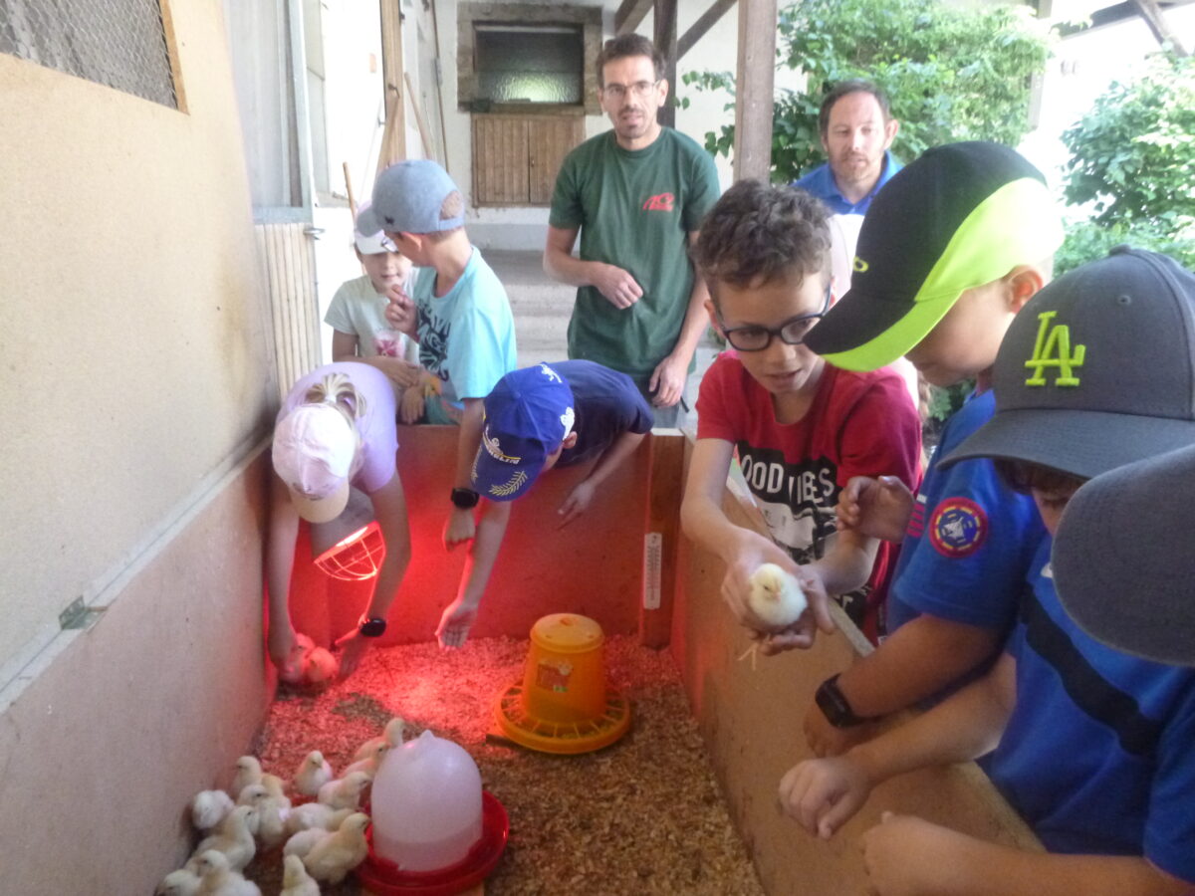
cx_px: 598
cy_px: 448
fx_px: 863
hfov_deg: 69.4
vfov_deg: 54.9
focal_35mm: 25
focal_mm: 4.5
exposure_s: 1/80
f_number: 3.9
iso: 800
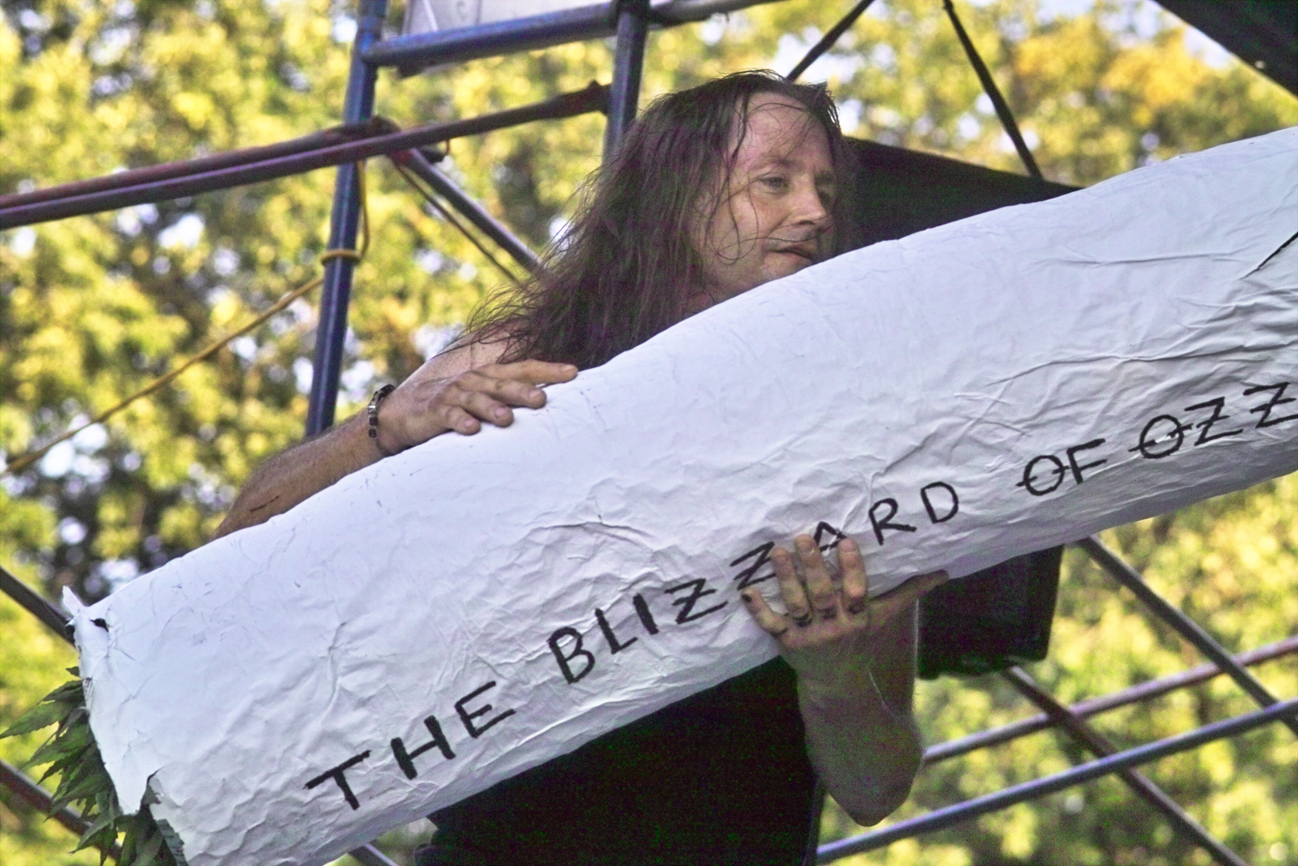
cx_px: 649
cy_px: 433
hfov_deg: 11.5
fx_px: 6453
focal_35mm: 179
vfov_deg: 7.7
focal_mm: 105
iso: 200
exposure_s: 1/350
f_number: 5.6
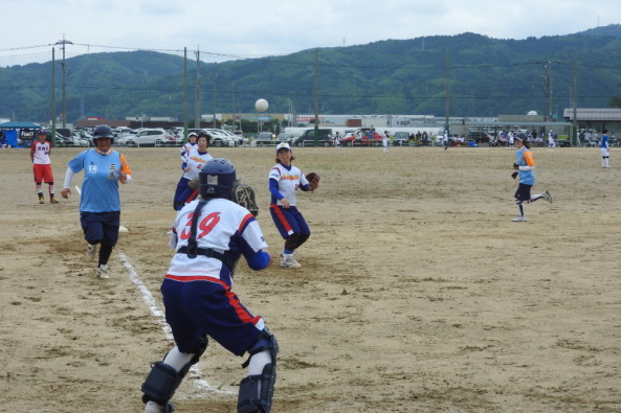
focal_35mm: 100
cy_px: 219
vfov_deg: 13.7
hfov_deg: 20.4
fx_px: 1724
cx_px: 309
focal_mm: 17
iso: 100
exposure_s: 1/640
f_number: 4.8
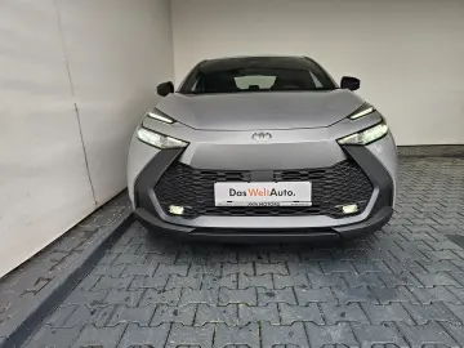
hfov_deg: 73.9
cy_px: 174
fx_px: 308
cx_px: 232
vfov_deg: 58.9
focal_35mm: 23
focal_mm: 6.3
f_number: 1.7
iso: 20
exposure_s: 1/50
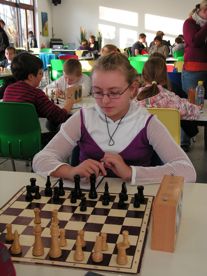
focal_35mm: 48
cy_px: 138
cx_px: 104
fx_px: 383
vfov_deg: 39.7
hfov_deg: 30.3
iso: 100
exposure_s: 1/50
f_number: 3.2
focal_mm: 8.1
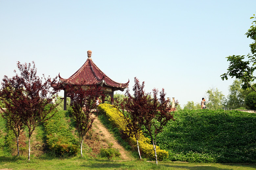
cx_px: 128
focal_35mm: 45
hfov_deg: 43.6
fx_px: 320
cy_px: 85
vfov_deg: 29.8
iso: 100
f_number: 6.3
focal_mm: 30
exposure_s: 1/160
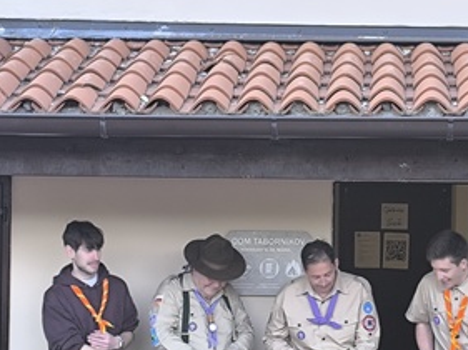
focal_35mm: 146
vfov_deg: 10.1
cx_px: 346
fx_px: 1971
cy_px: 203
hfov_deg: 13.5
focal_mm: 6.14
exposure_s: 1/100
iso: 100
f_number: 1.65
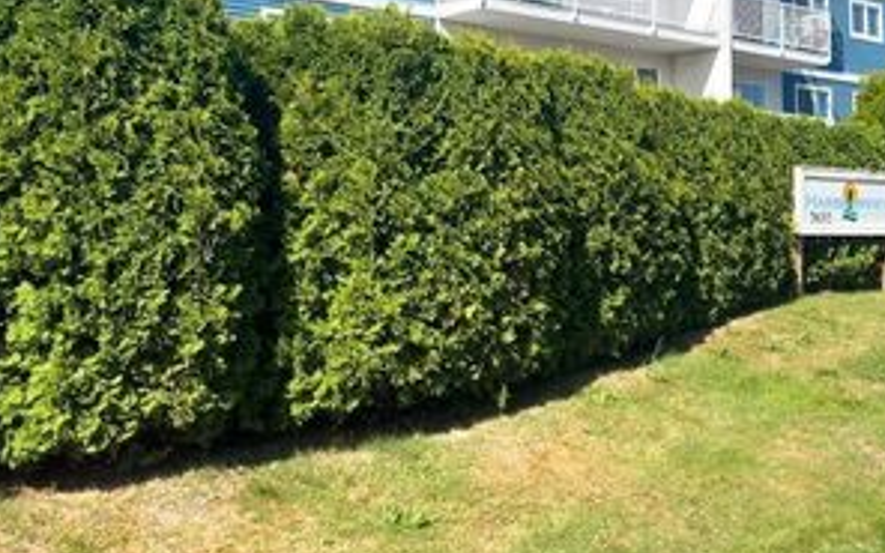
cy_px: 55
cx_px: 715
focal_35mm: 43
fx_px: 1037
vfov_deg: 28.7
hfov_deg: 43.9
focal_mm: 6.86
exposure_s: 1/4200
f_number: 1.8
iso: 100
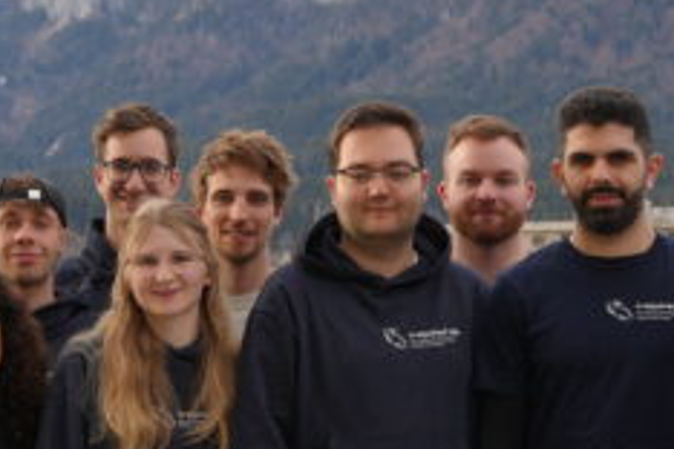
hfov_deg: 14.9
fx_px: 2583
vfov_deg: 9.9
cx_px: 403
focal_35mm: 138
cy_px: 271
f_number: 4
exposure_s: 1/200
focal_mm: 28
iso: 100
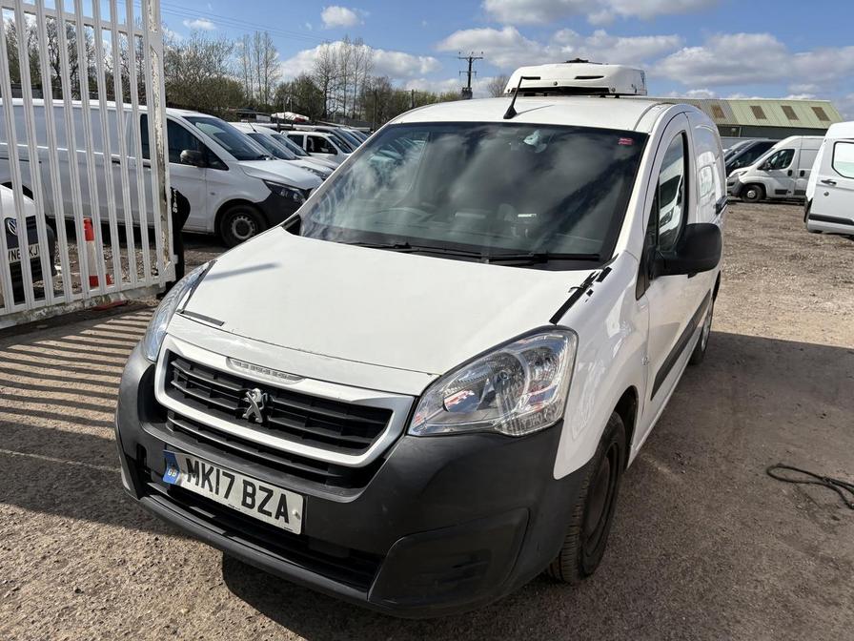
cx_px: 427
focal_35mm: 26
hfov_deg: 67.3
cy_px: 320
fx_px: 641
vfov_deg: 53.1
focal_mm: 5.96
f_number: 1.6
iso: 50
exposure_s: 1/8850
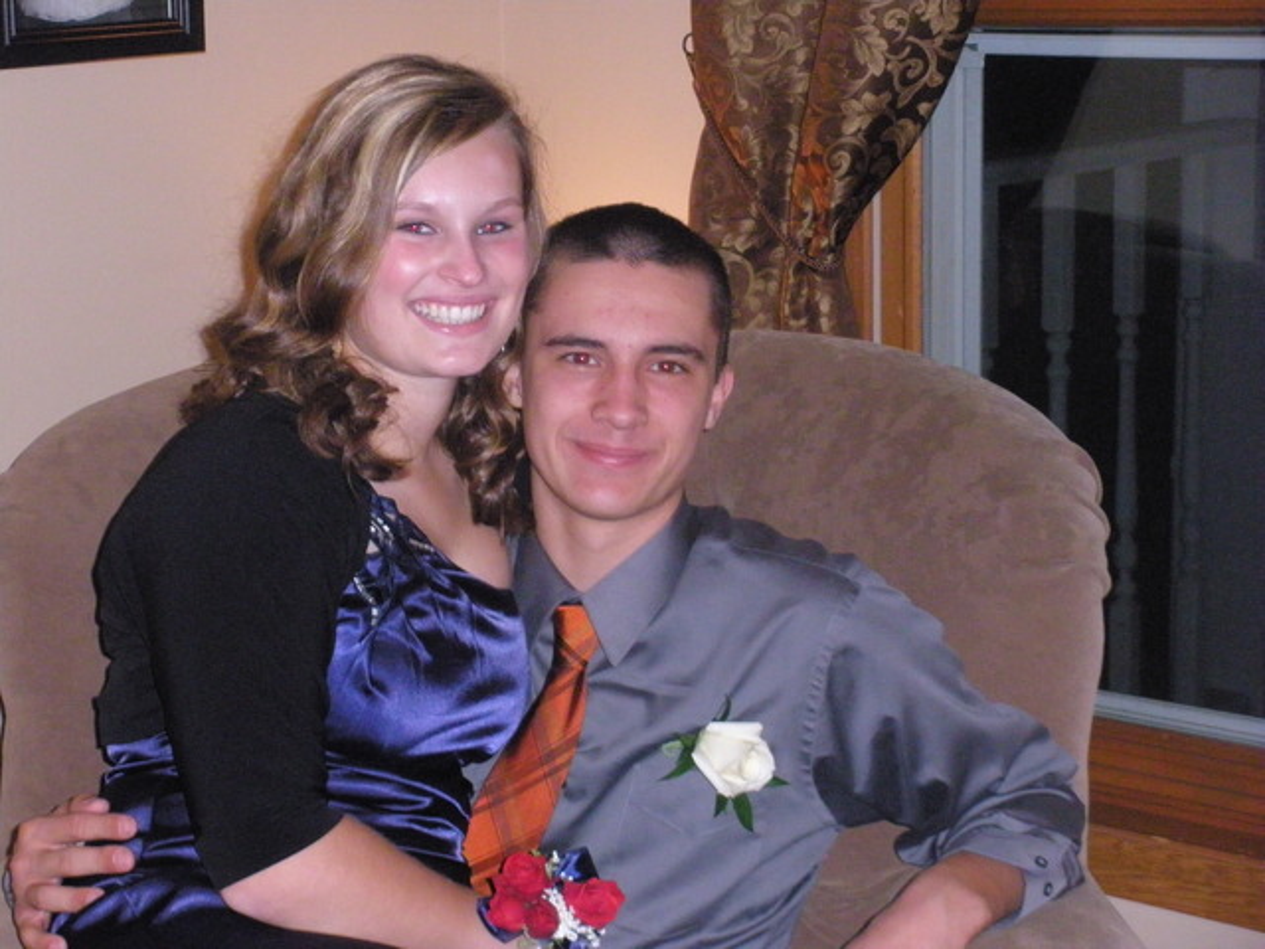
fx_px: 2960
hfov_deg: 24.1
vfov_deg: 18.2
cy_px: 474
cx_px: 632
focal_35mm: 81
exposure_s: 1/80
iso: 800
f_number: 4.8
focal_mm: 14.1
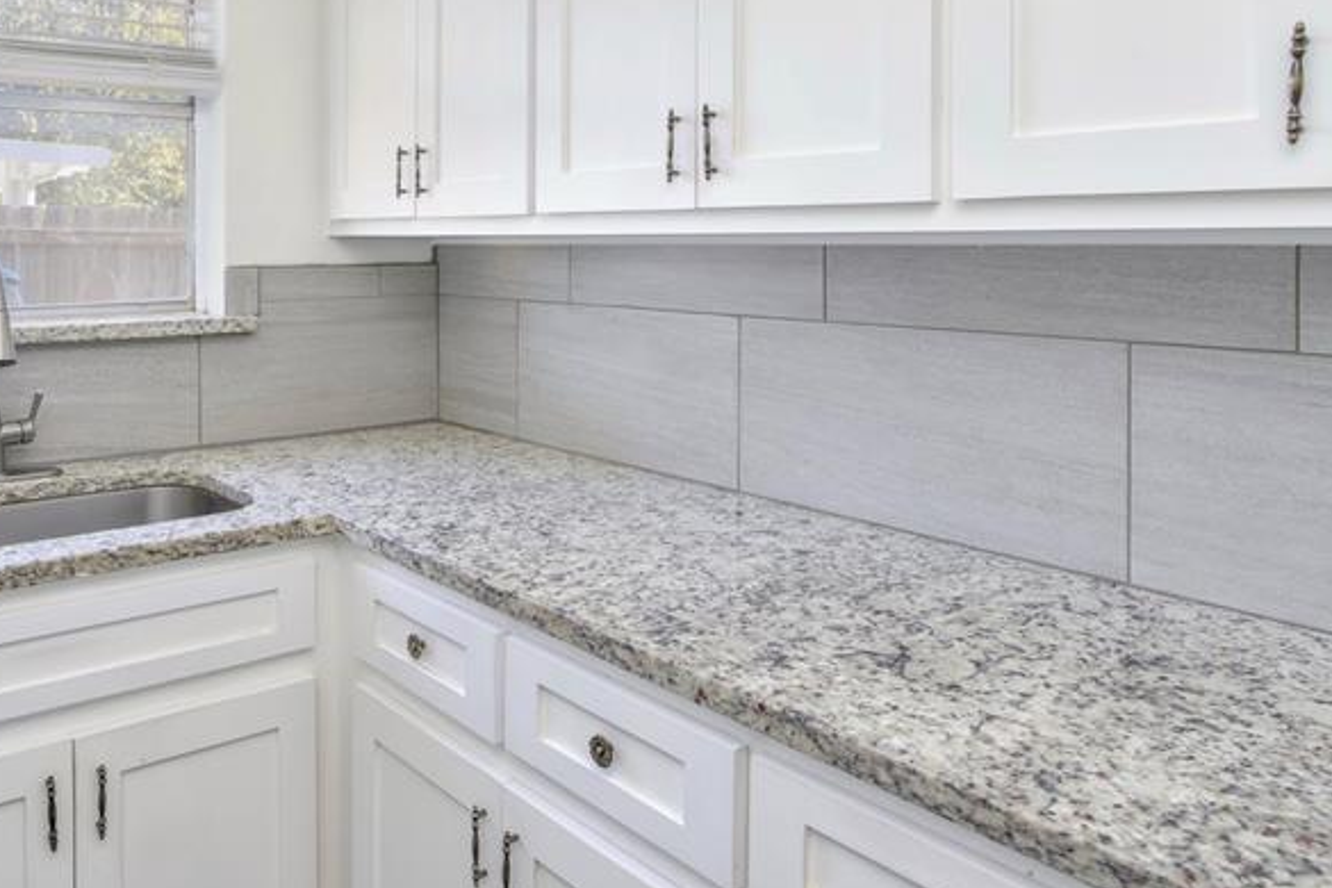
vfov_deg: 45.2
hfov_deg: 63.7
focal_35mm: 28
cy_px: 253
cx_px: 439
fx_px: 1036
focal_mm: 16
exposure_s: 1/3.33
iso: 200
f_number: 5.6
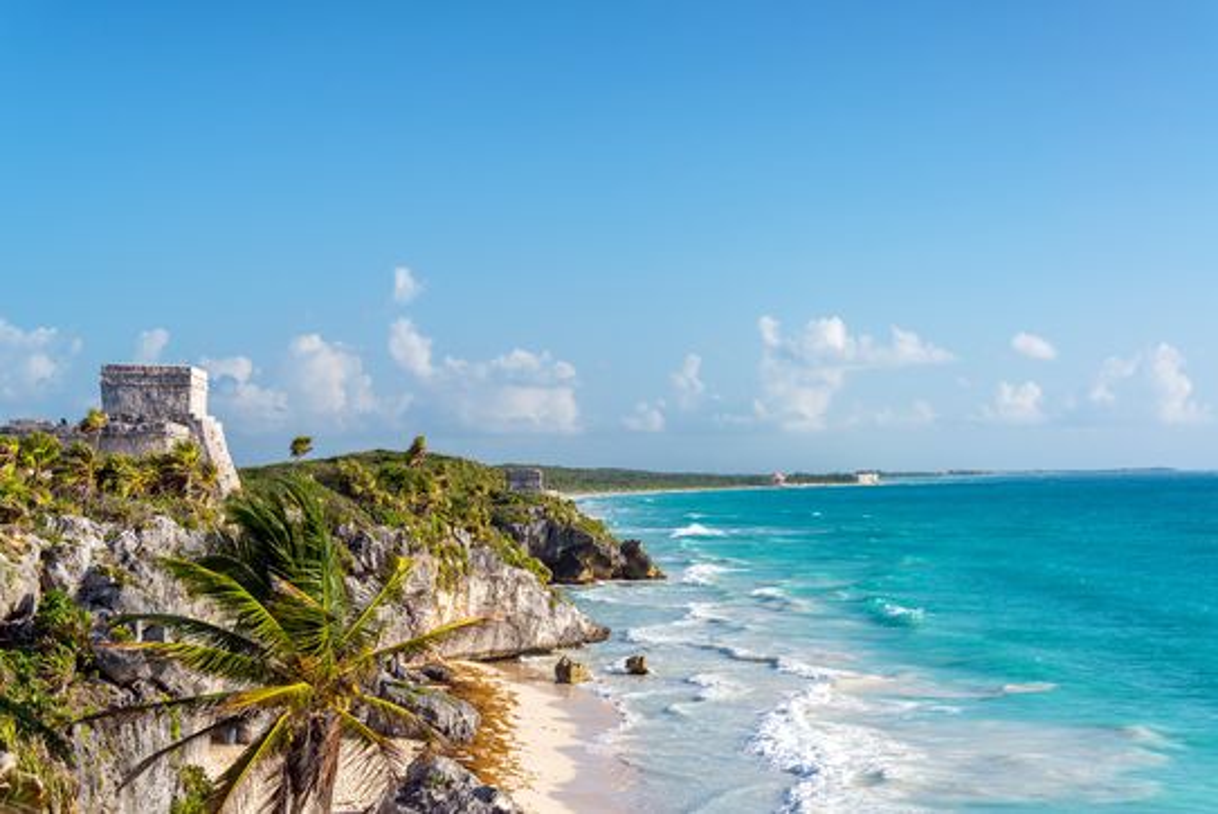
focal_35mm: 62
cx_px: 609
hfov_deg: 32.4
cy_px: 407
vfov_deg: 21.9
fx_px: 2099
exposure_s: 1/200
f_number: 8
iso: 200
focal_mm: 62
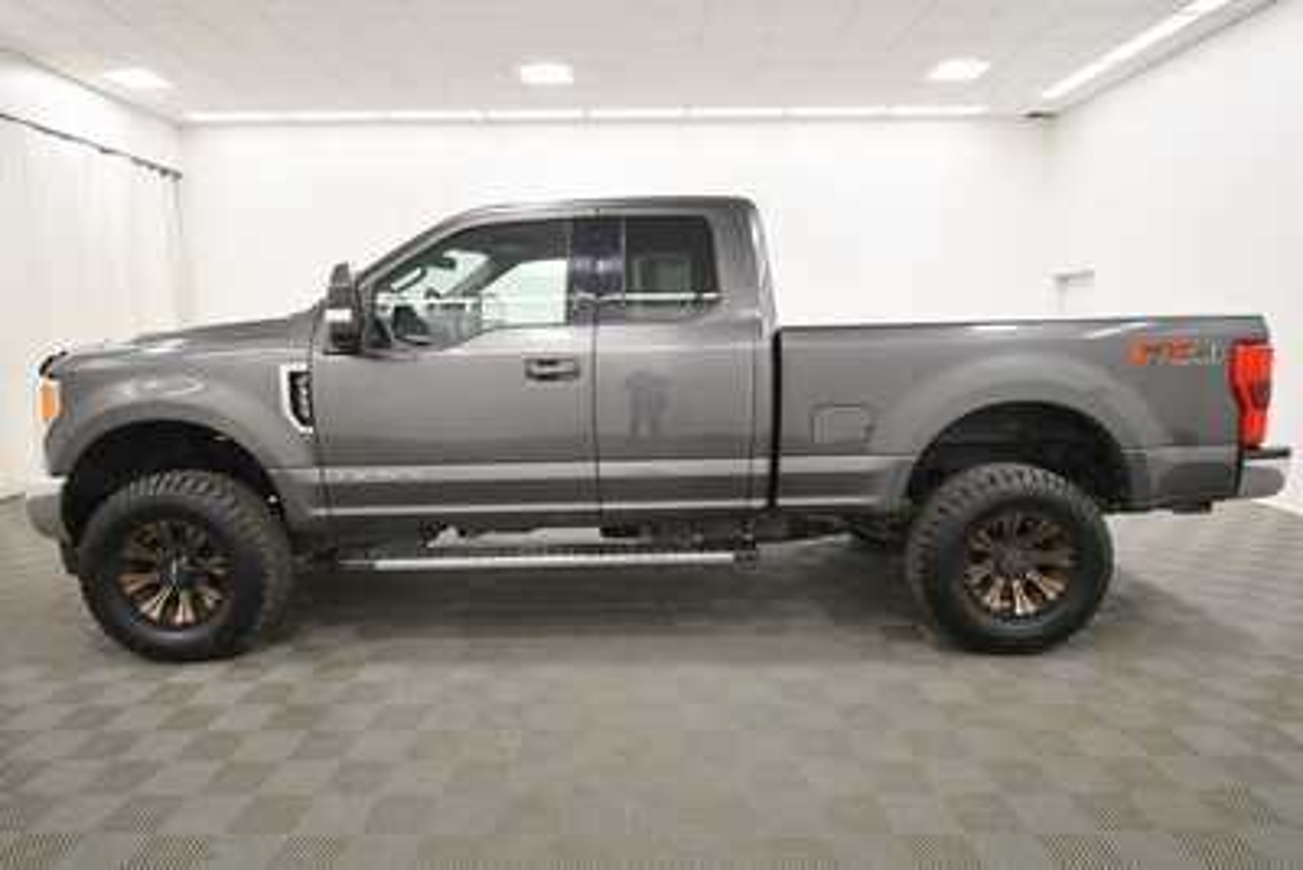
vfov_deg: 59.5
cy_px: 435
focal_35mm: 21
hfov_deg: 81.2
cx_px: 652
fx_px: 760
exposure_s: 1/125
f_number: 5
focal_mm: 14
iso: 900
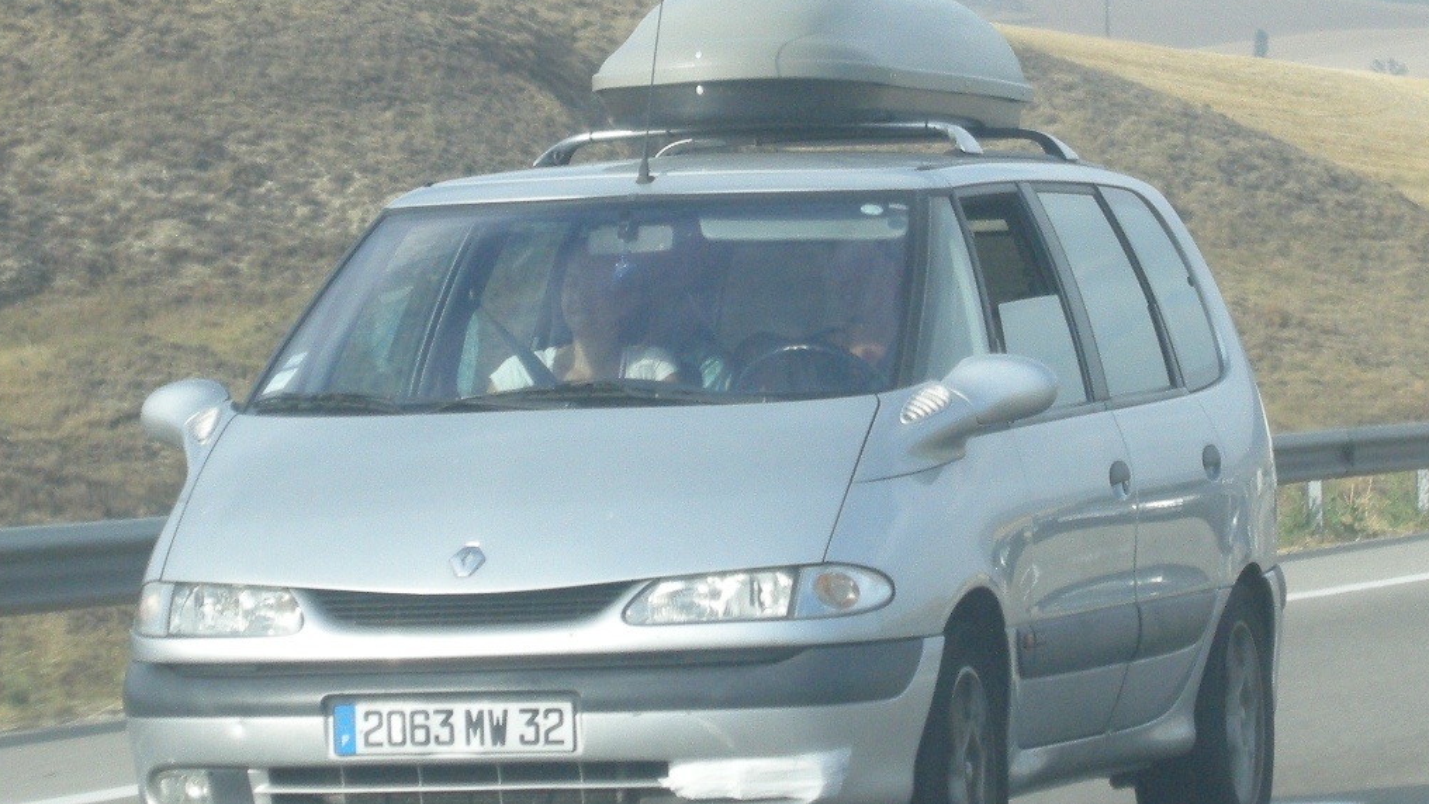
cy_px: 420
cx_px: 713
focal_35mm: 135
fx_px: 5116
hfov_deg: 15.9
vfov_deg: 9.0
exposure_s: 1/250
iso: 151
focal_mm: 26.3
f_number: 5.3
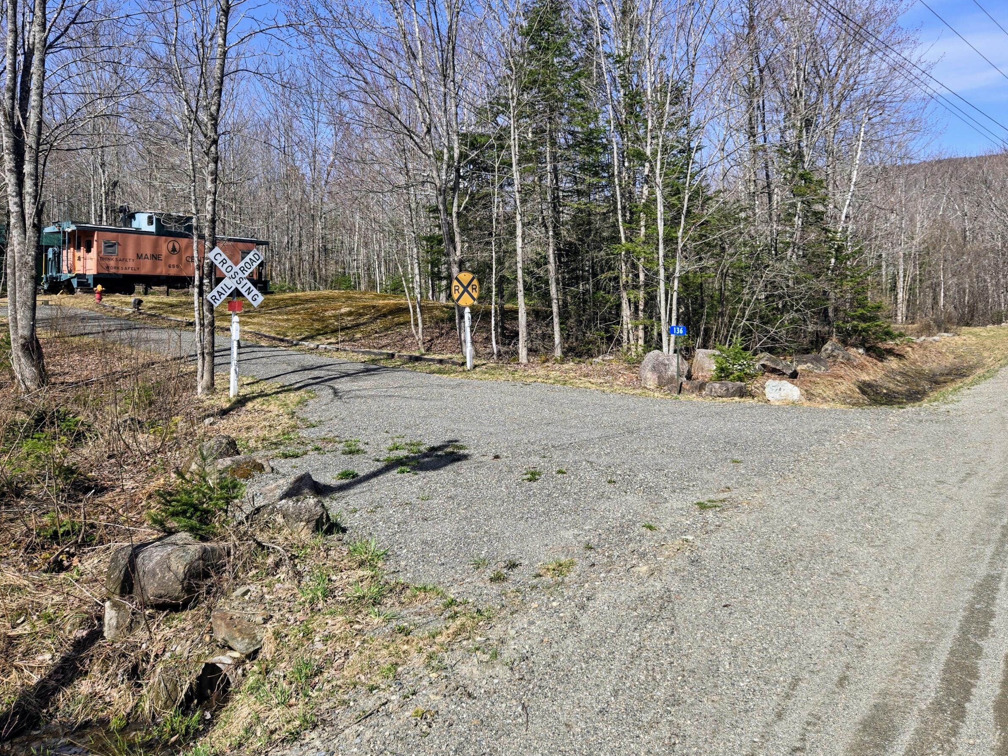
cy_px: 290
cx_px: 554
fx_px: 844
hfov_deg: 61.5
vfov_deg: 47.8
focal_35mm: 29
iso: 25
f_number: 1.8
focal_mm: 5.4
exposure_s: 1/1610
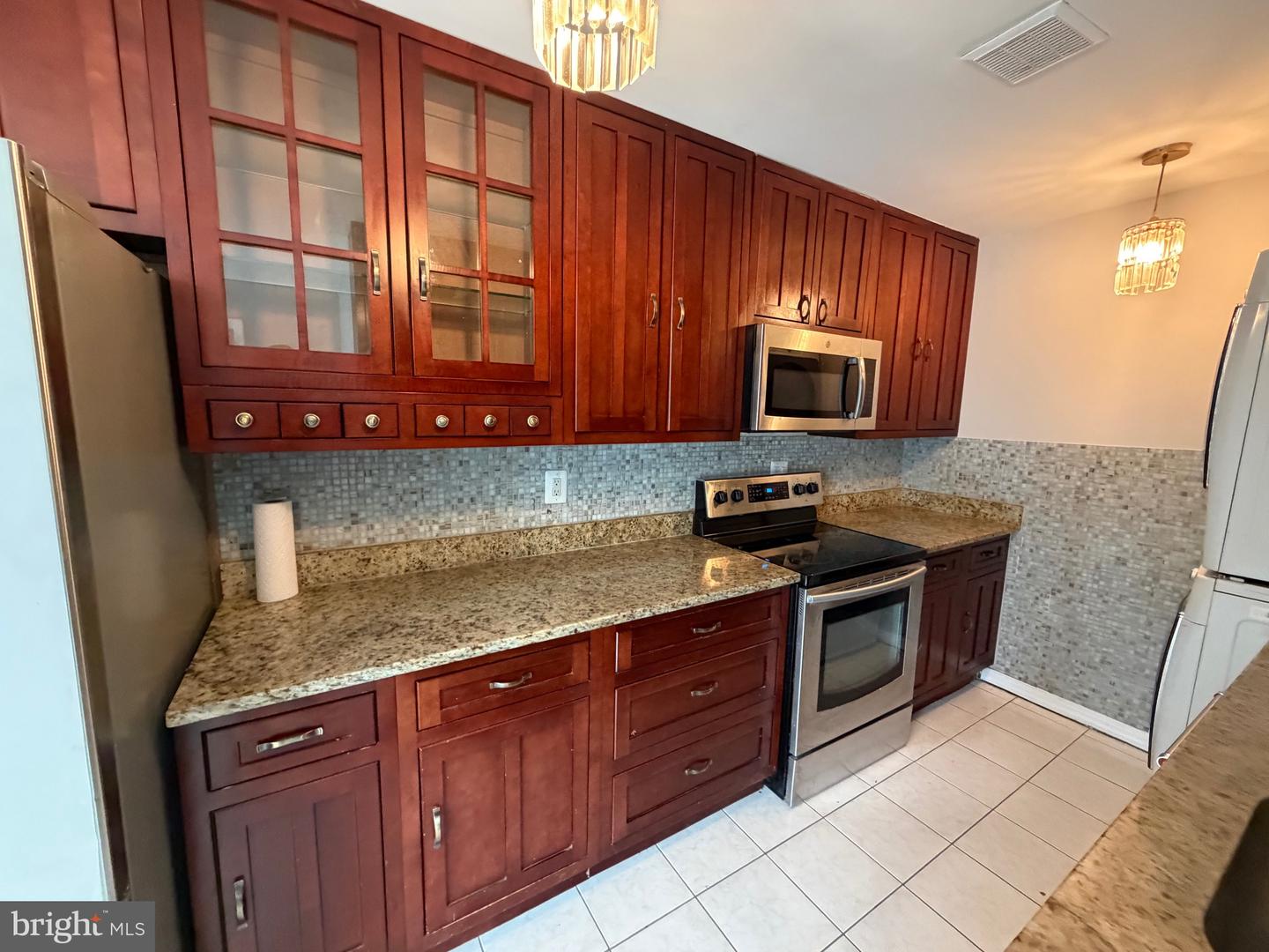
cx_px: 634
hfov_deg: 102.1
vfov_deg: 85.7
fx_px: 513
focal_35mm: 14
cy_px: 476
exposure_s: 1/60
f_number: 2.2
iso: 640
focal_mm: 2.22
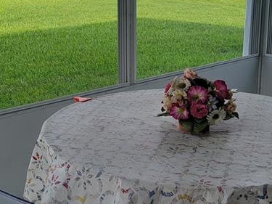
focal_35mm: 71
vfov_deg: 20.7
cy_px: 121
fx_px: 558
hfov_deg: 27.4
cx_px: 152
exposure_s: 1/327
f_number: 1.8
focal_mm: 5.4
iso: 40
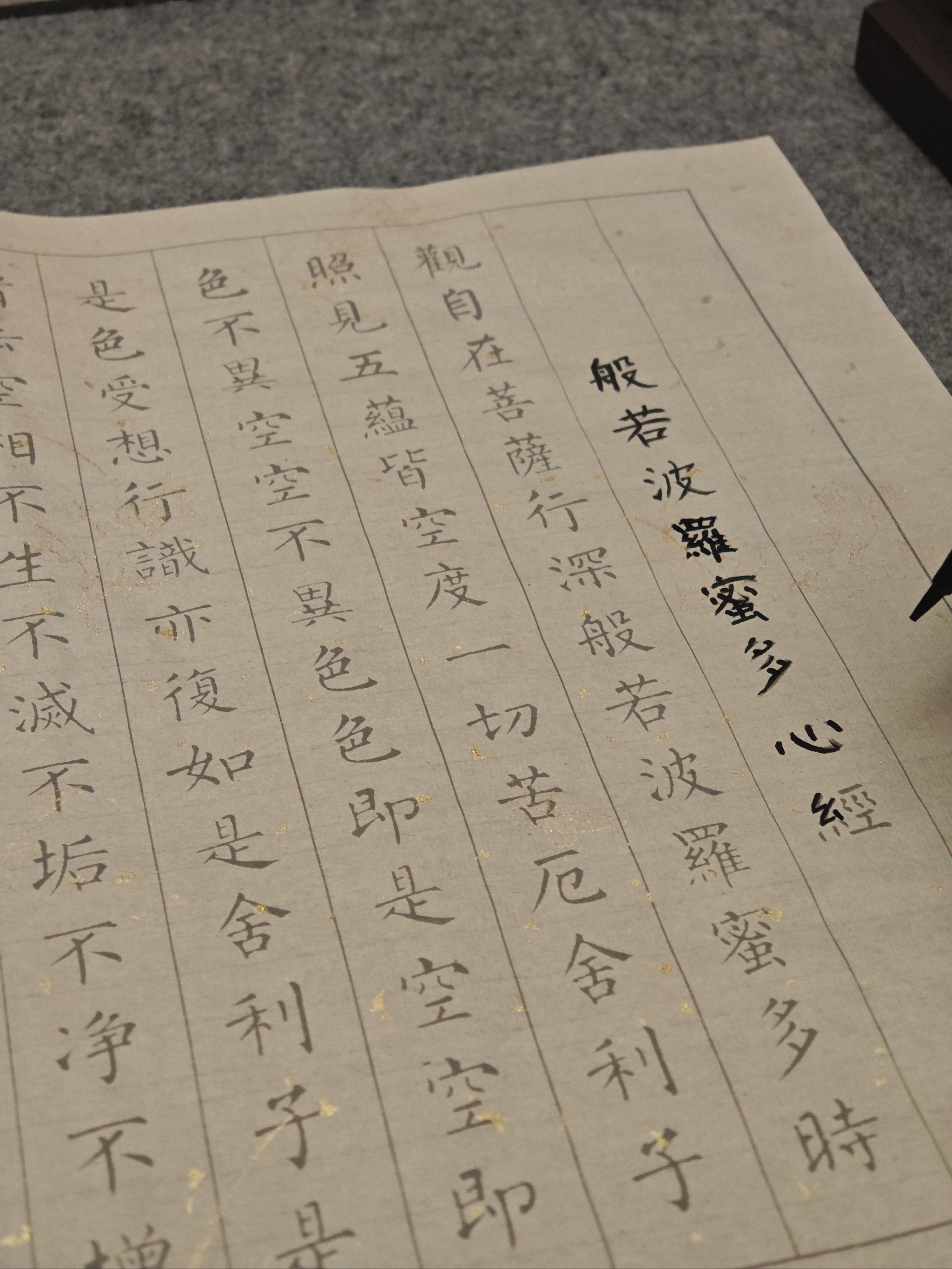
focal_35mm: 60
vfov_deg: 32.2
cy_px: 634
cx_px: 476
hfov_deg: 24.4
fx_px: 2200
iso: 1250
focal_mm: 9
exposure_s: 1/70.9
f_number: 2
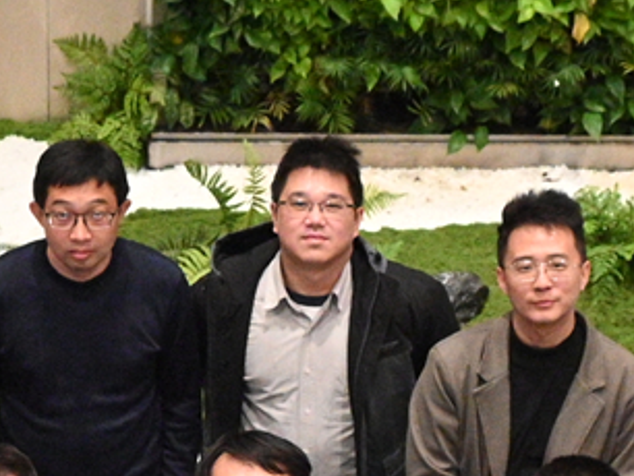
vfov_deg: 8.0
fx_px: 3373
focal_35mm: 184
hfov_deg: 10.6
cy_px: 667
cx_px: -4
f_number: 4.5
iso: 6400
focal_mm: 30.5
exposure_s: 1/200
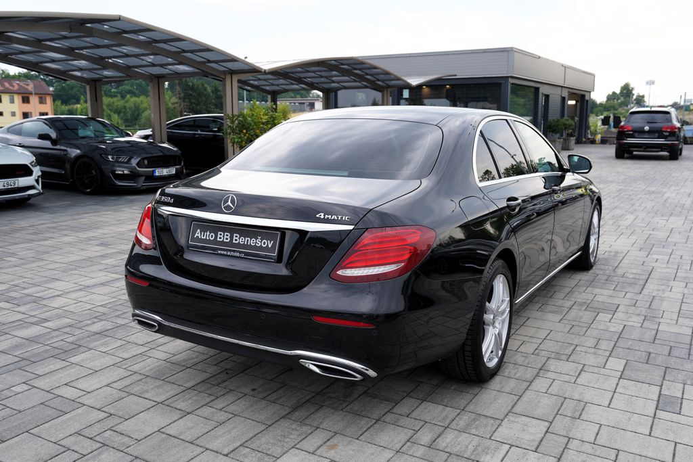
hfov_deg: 57.2
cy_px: 231
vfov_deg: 40.0
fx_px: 635
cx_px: 346
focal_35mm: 33
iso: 100
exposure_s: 1/125
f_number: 5
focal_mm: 33
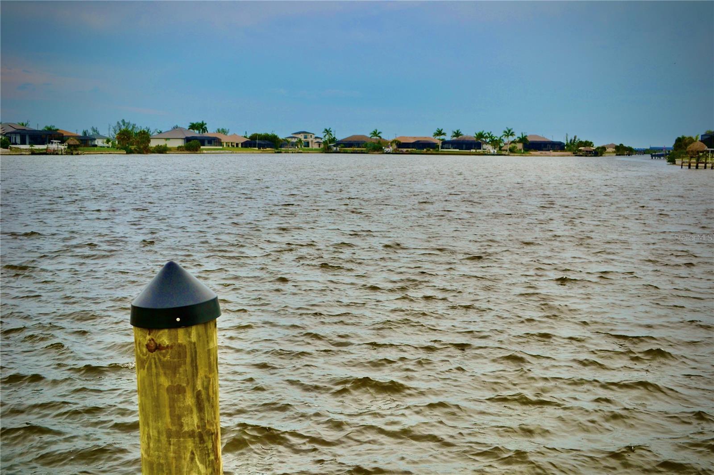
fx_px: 833
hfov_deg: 46.4
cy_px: 238
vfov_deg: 31.9
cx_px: 357
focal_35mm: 42
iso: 100
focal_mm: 28
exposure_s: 1/200
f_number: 7.1
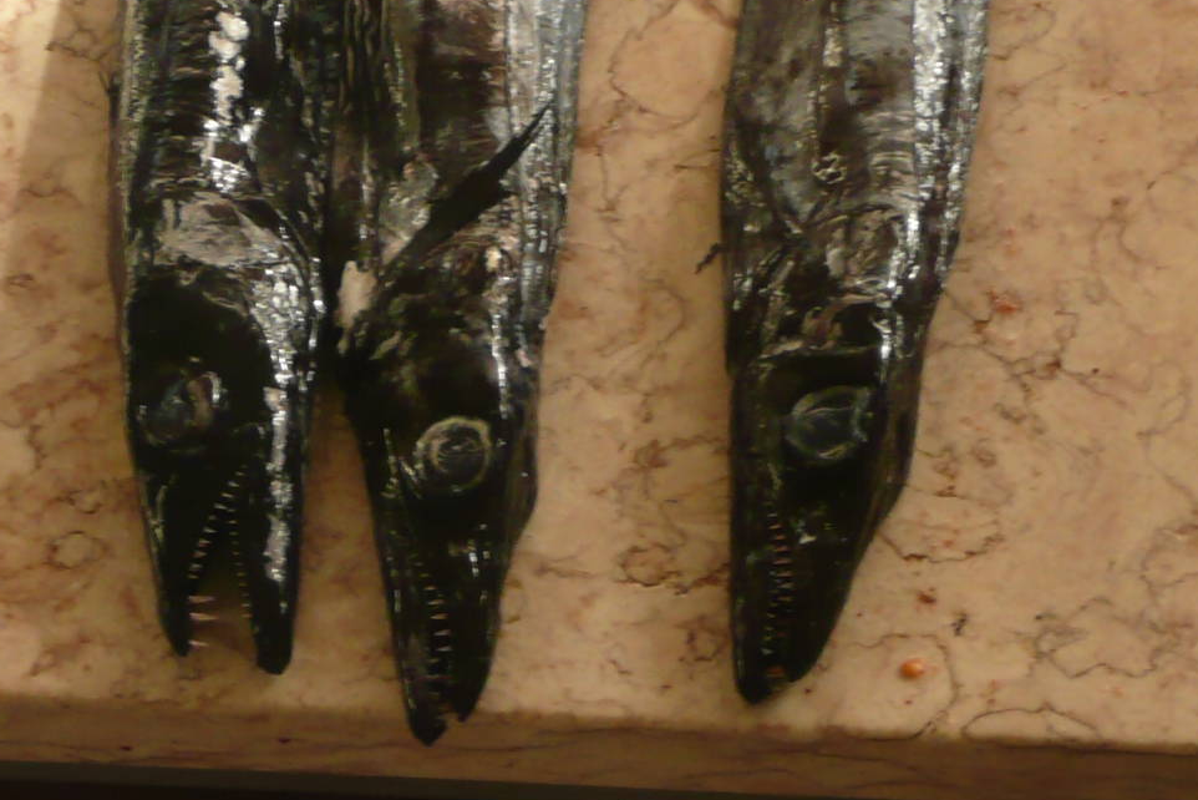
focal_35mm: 185
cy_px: 81
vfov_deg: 7.4
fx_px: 6158
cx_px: 538
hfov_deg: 11.1
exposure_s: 1/30
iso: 200
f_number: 4.6
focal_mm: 11.8
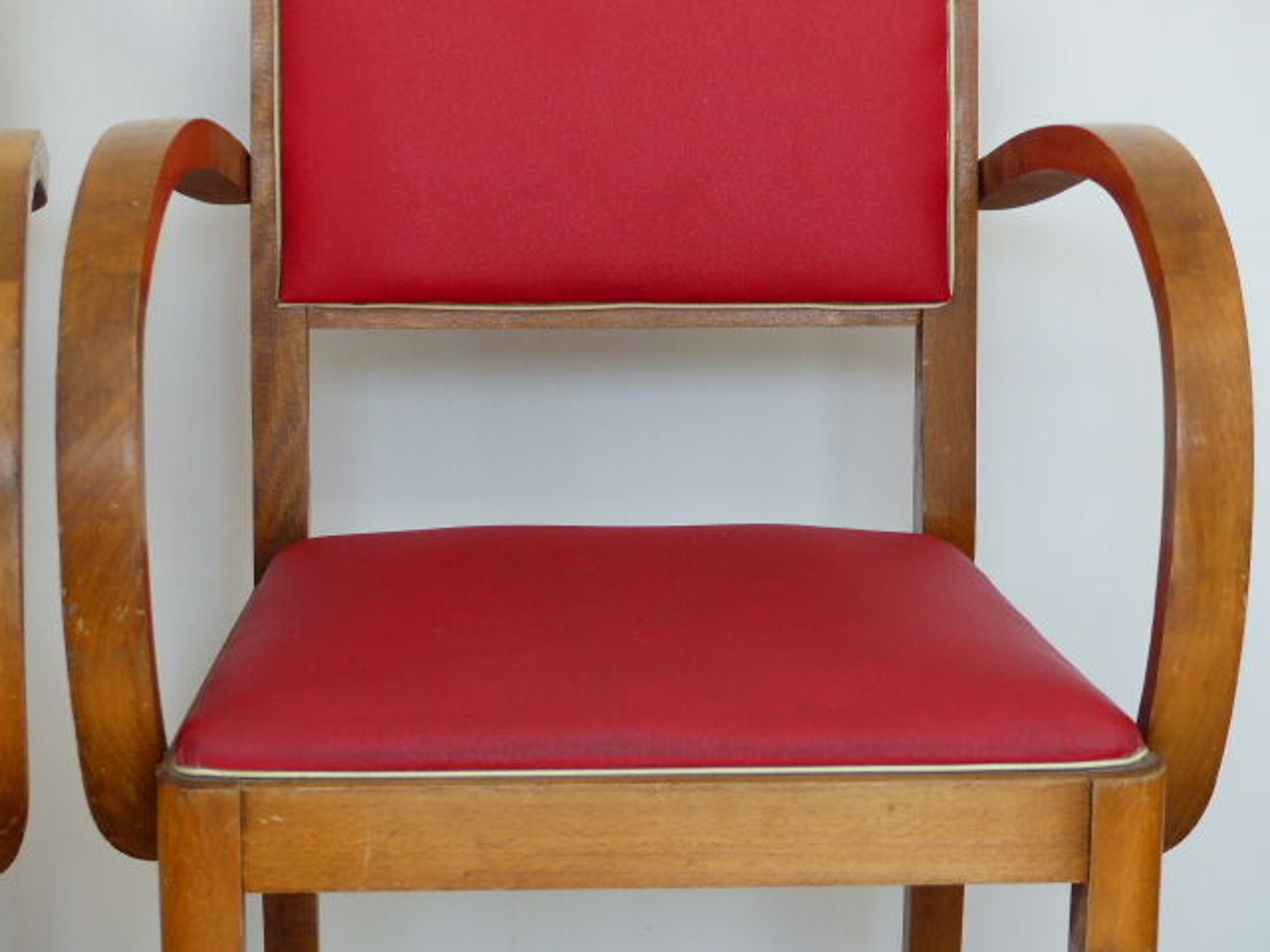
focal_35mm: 94
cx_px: 635
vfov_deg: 15.7
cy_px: 476
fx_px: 3449
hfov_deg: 20.9
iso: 100
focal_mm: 16.9
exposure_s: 1/60
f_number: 2.8
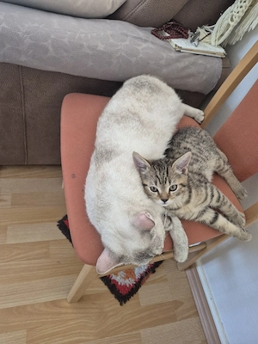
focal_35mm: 23
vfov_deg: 73.9
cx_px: 129
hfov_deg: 58.9
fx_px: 229
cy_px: 172
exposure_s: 1/100
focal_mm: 5.4
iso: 400
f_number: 1.8
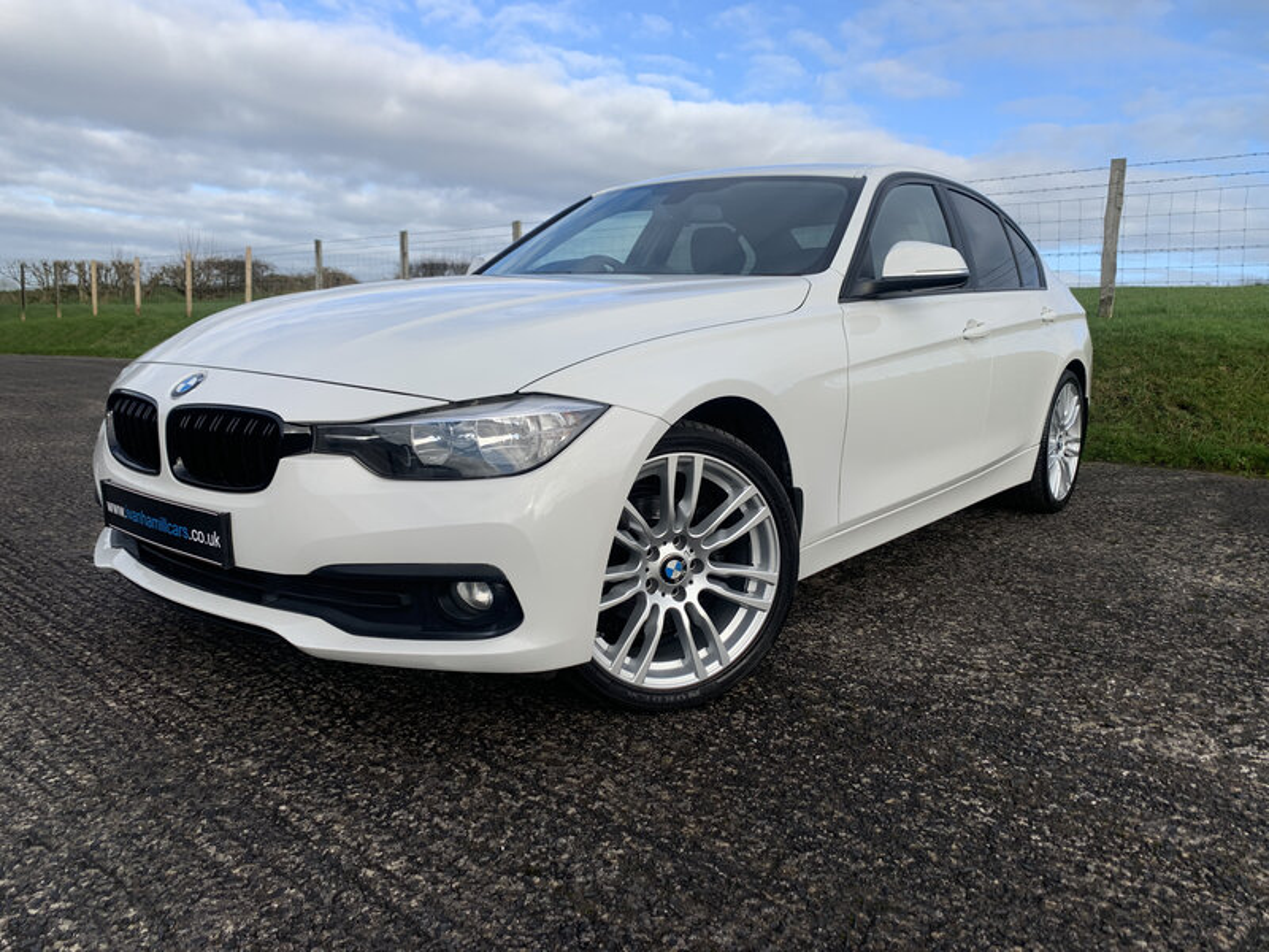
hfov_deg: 67.3
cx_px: 634
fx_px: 953
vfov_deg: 53.1
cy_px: 476
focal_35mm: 26
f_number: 1.8
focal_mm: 4.25
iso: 25
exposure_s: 1/1282
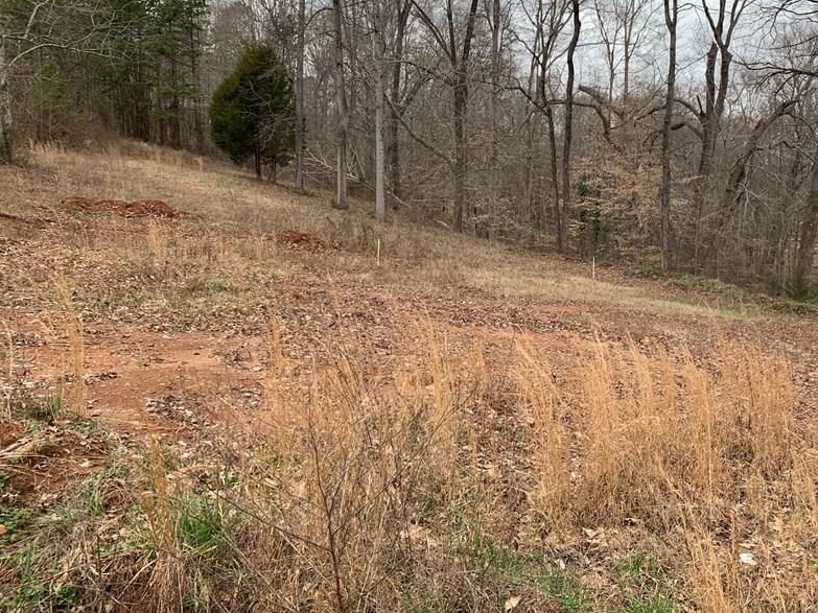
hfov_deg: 53.3
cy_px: 257
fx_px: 803
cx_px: 517
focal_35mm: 34
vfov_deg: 41.7
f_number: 1.8
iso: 25
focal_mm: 4.25
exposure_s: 1/439
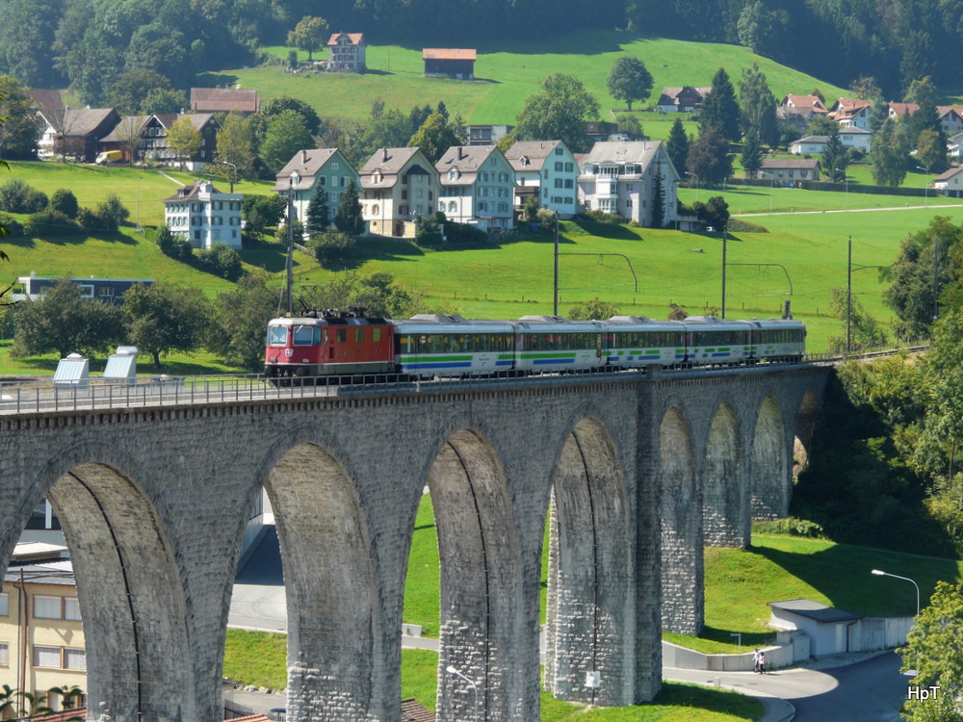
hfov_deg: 14.6
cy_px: 361
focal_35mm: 135
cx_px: 482
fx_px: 3756
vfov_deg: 11.0
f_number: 5
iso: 100
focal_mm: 22.1
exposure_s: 1/200
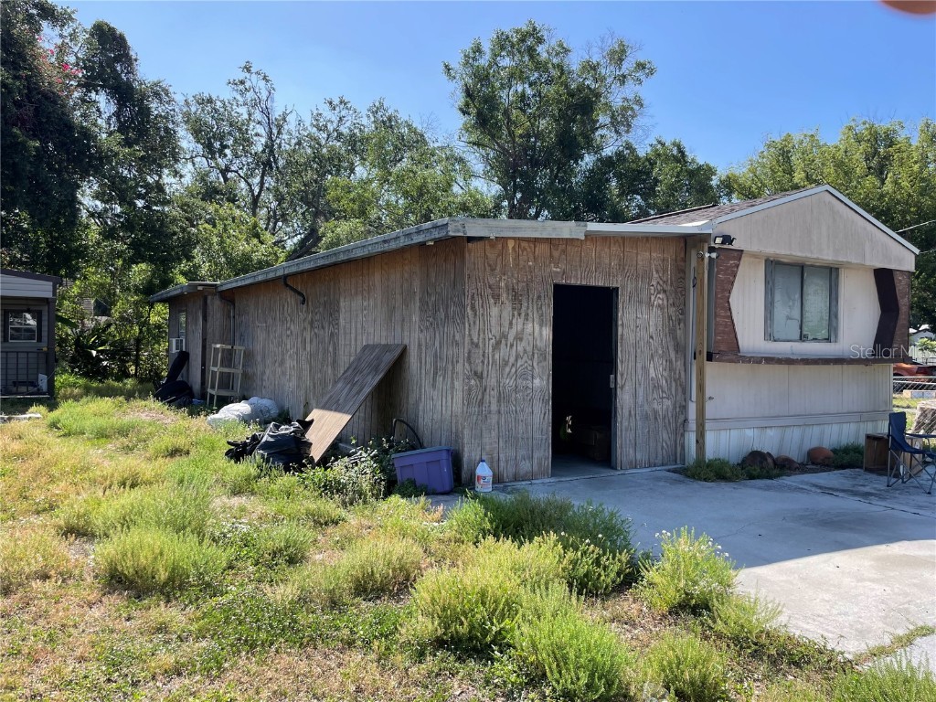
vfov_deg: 53.1
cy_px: 351
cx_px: 468
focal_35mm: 26
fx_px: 703
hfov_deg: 67.3
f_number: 1.6
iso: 32
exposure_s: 1/1401
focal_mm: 4.2
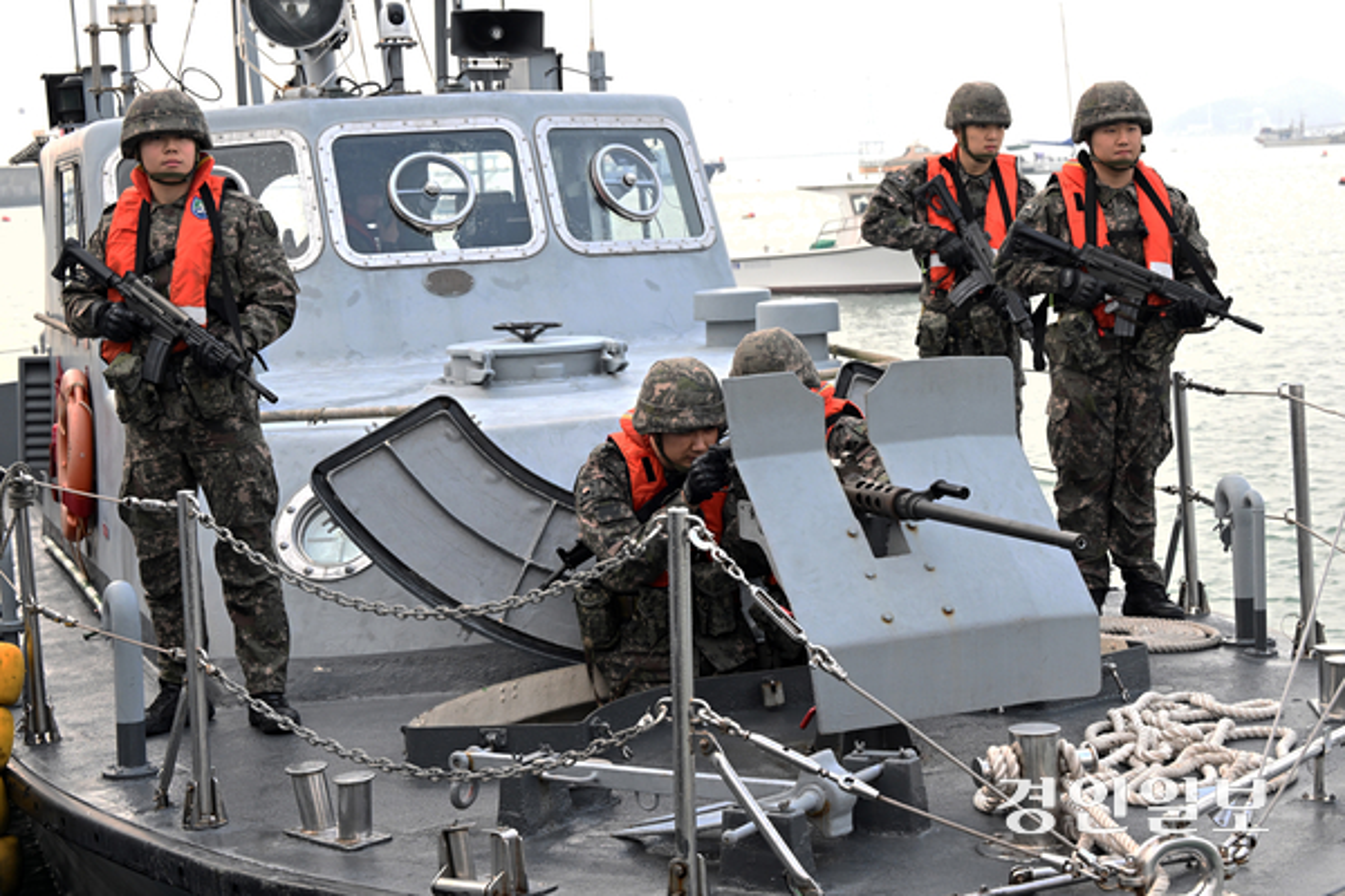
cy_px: 448
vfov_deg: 19.5
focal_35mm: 70
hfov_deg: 28.8
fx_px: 2615
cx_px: 672
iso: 2500
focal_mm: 70
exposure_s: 1/800
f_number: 8
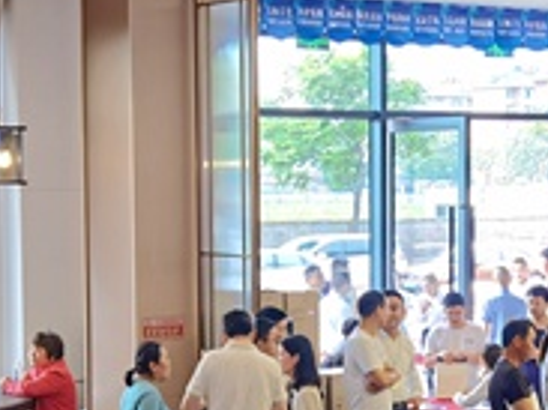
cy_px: 332
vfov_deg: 12.5
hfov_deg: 16.7
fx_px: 1867
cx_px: 347
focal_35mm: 118
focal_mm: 6.71
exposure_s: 1/83.3
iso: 50
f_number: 1.9
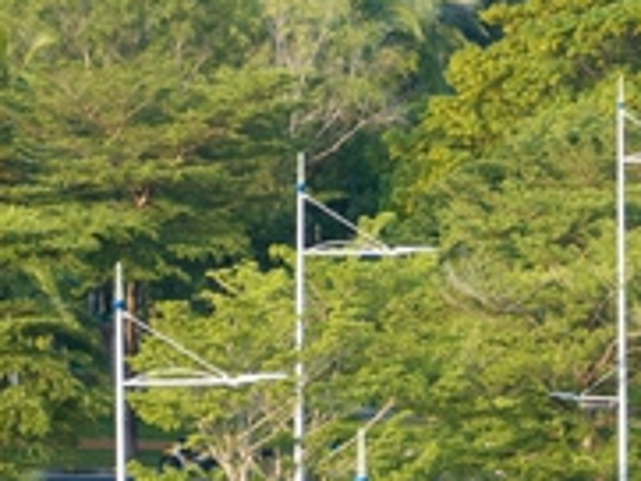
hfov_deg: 3.4
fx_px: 10877
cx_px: 1119
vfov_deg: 2.5
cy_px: 775
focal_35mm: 587
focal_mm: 30.71
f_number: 3.4
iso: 100
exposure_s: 1/120
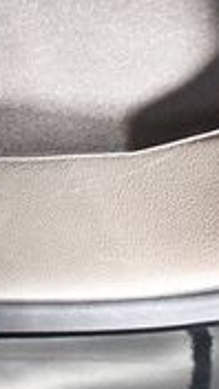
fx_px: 1414
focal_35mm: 137
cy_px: 64
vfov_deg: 15.5
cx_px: -420
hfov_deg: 7.8
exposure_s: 1/125
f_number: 3.5
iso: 3200
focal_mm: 18
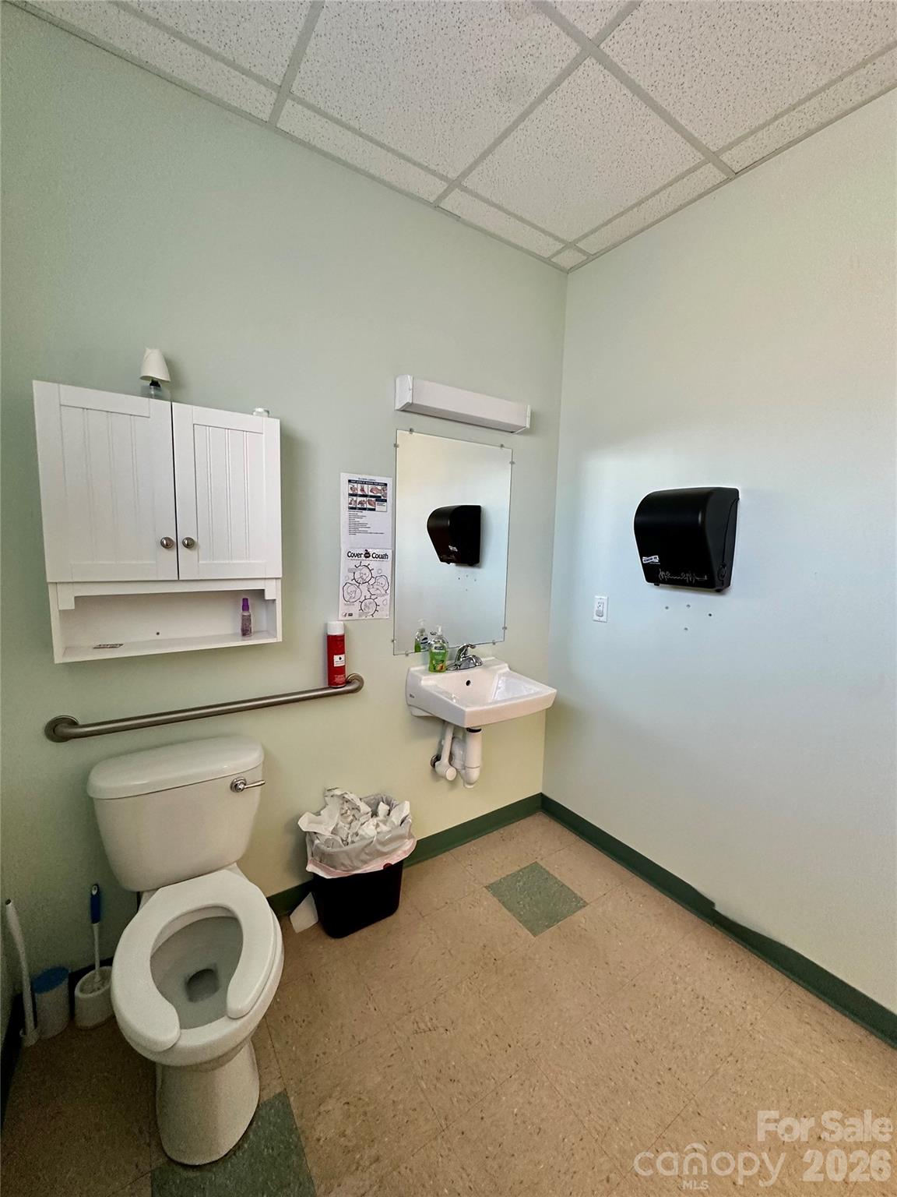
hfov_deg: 85.7
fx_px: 484
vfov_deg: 102.1
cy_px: 598
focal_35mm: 14
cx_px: 448
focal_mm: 2.22
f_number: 2.2
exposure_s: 1/120
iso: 250
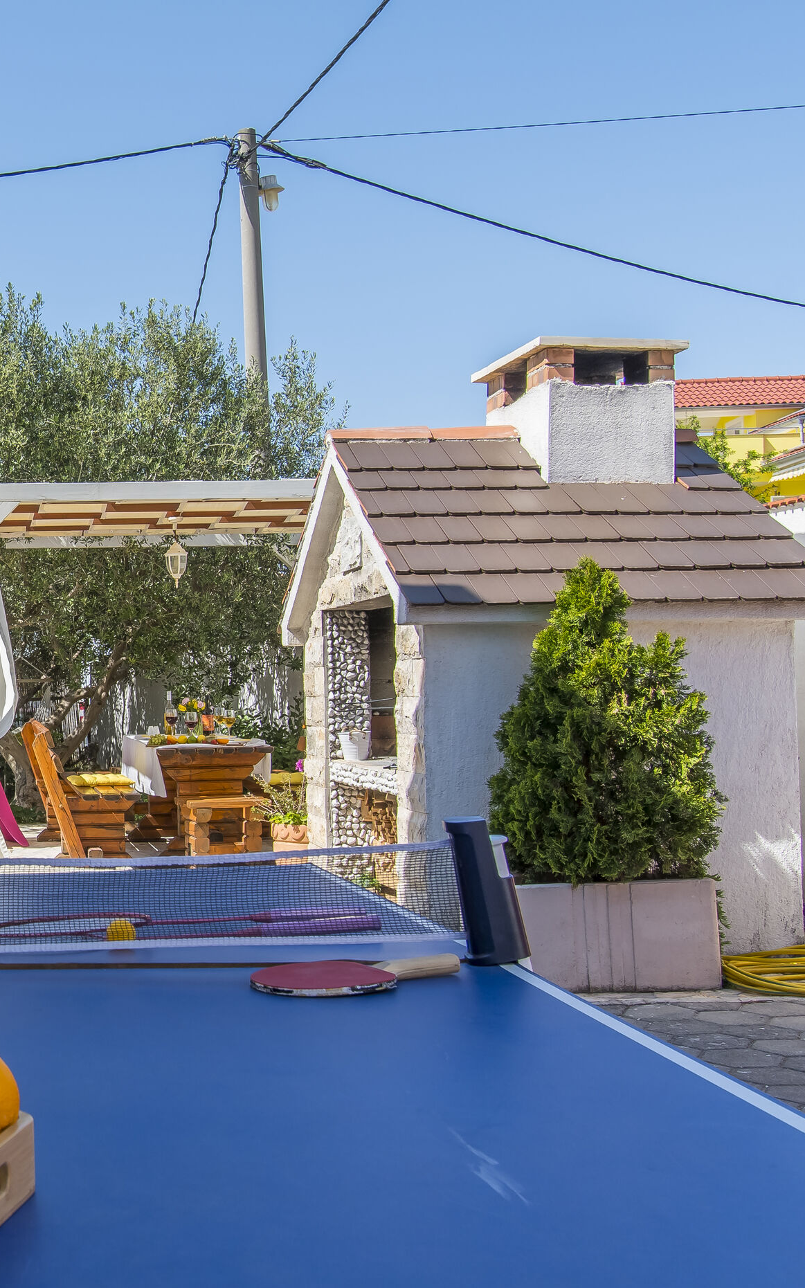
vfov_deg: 43.5
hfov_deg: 25.5
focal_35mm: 46
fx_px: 1615
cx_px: -121
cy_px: 645
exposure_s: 1/250
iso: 100
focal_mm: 20
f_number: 9
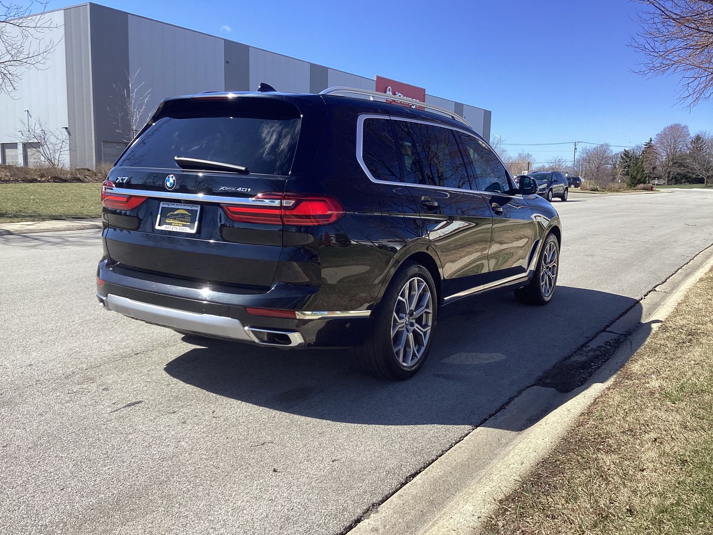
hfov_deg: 58.4
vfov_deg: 45.4
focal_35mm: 31
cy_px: 268
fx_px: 639
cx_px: 356
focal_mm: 3.3
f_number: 2.4
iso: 25
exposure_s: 1/916
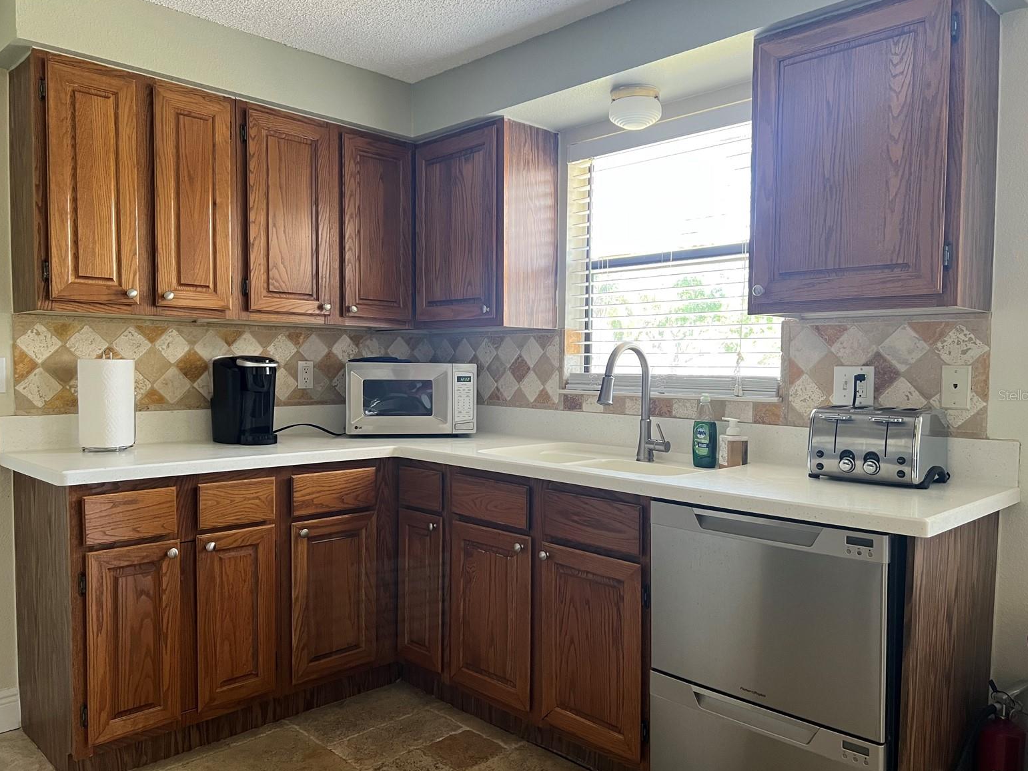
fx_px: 802
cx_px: 528
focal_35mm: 27
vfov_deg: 51.4
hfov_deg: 65.3
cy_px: 395
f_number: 1.5
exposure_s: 1/72
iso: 125
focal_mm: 5.7
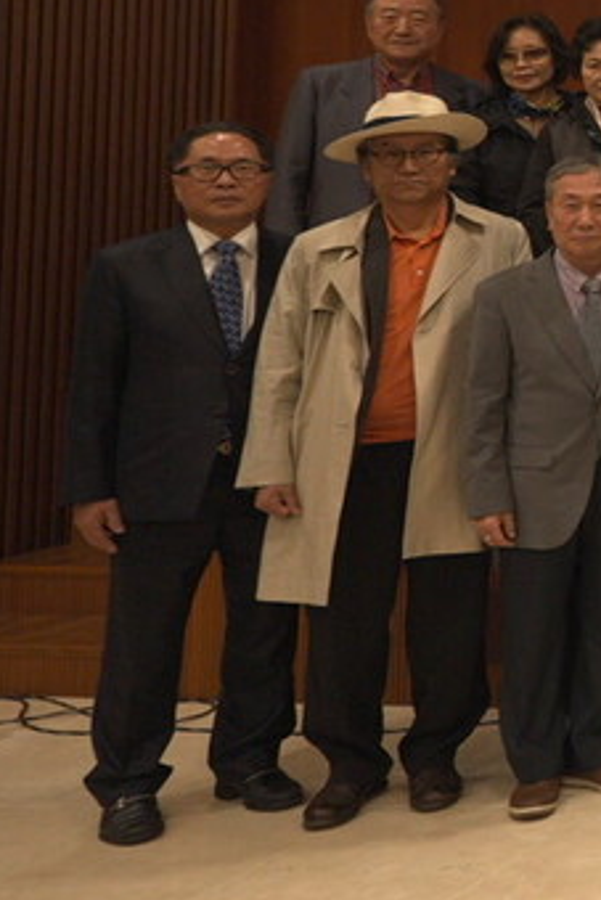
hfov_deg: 13.0
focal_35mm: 64
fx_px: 1601
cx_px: 1602
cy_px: 110
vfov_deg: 30.2
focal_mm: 17
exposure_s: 1/60
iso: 1000
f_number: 4
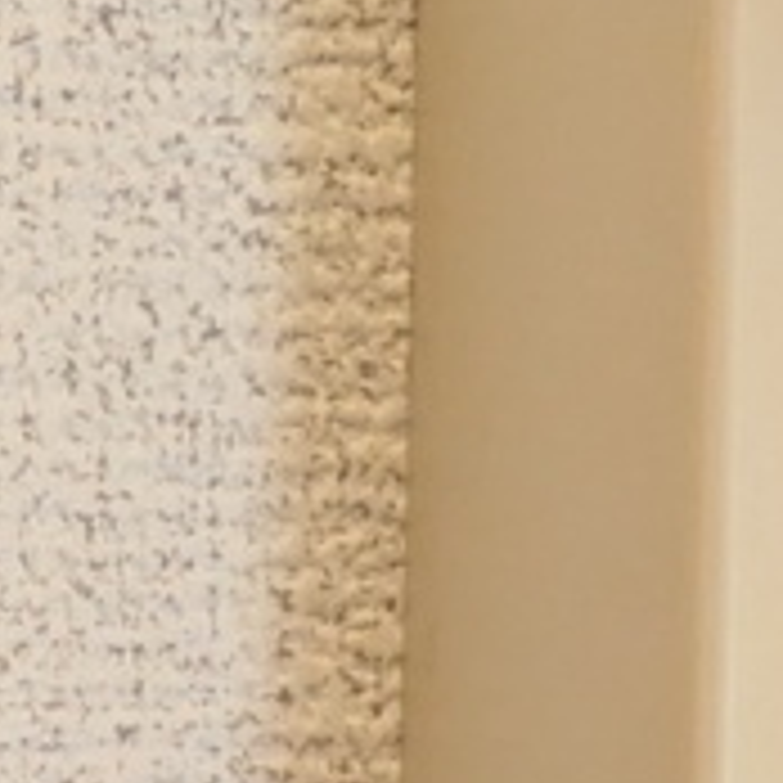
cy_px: 1458
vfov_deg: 6.9
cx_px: -1044
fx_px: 6347
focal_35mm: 248
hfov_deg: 6.7
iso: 305
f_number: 1.89
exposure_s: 1/120
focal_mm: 5.43
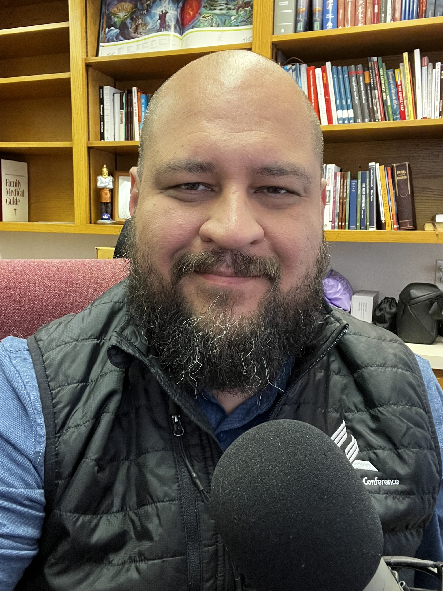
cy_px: 296
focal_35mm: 30
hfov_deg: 46.8
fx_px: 512
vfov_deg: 60.0
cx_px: 222
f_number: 2.2
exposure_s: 1/40
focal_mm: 2.71
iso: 250
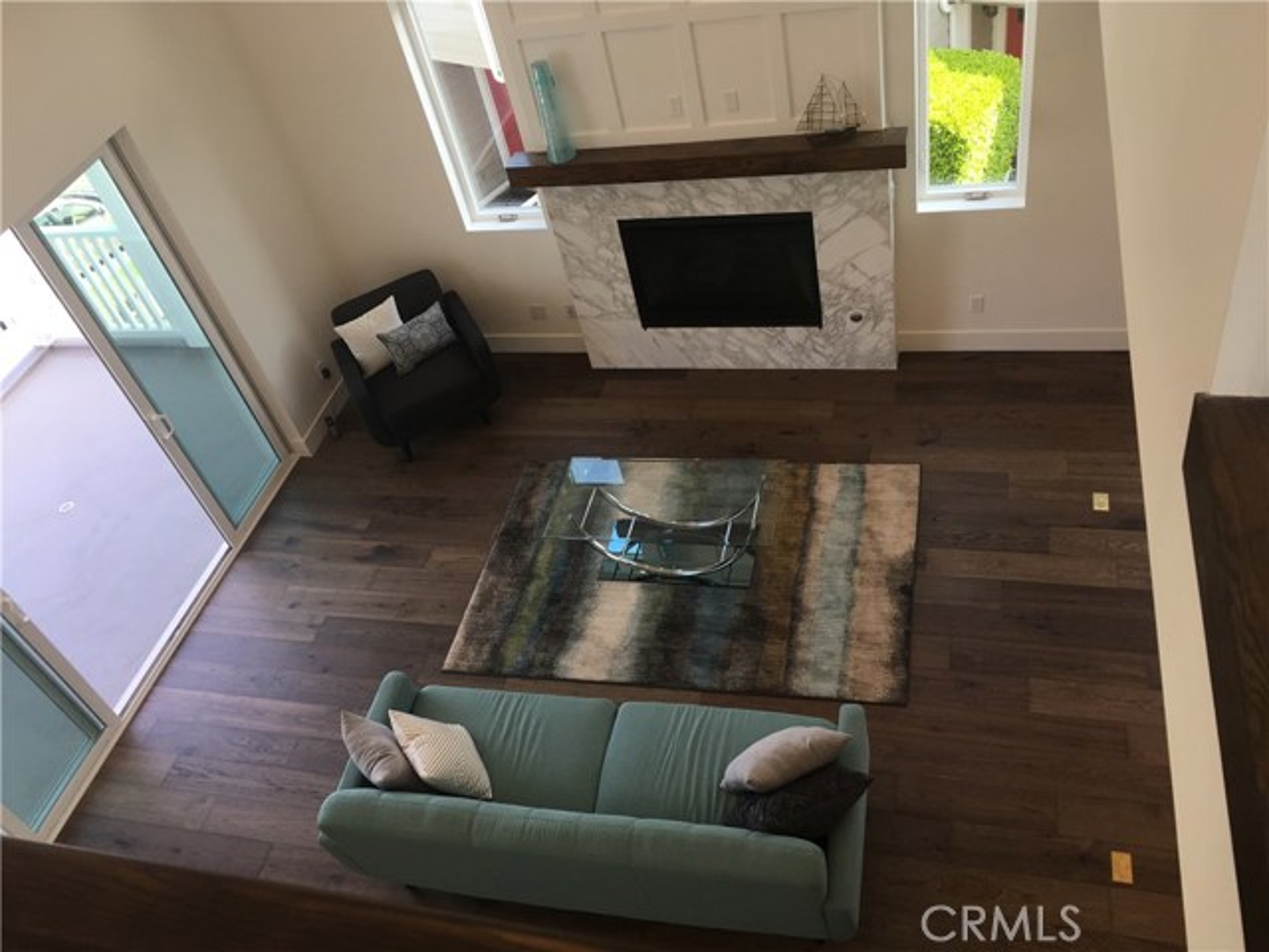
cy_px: 476
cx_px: 634
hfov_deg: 61.7
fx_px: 1063
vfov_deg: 48.2
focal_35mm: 29
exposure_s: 1/120
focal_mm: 4.15
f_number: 2.2
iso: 25
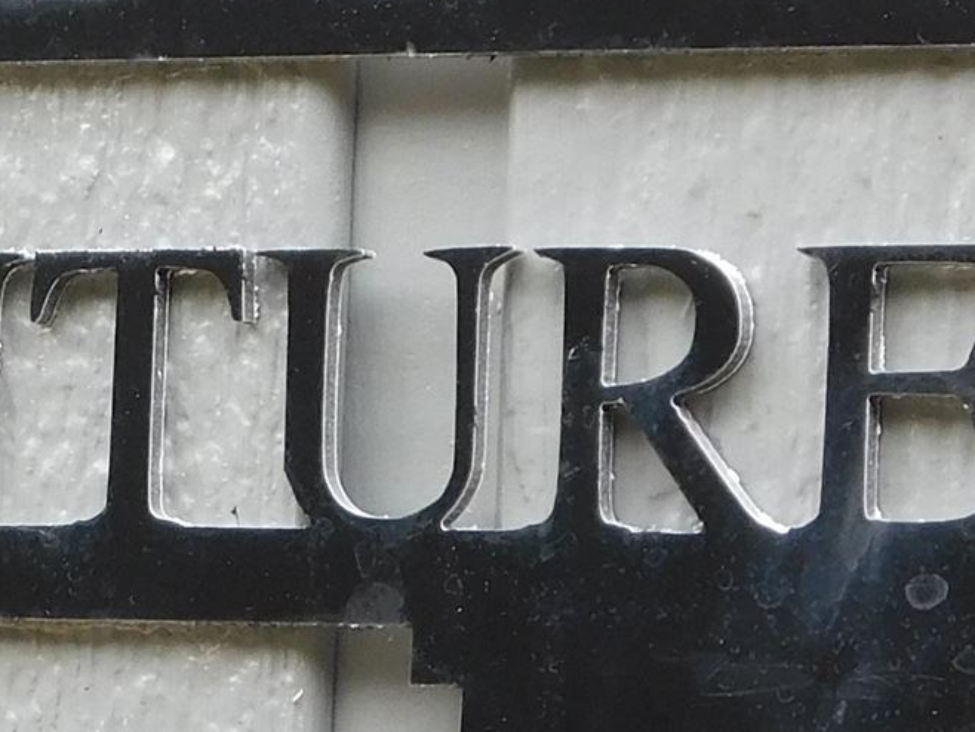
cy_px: 341
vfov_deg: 4.8
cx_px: -133
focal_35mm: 308
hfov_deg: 6.4
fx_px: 8678
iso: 125
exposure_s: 1/50
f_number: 4.2
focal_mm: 11.7
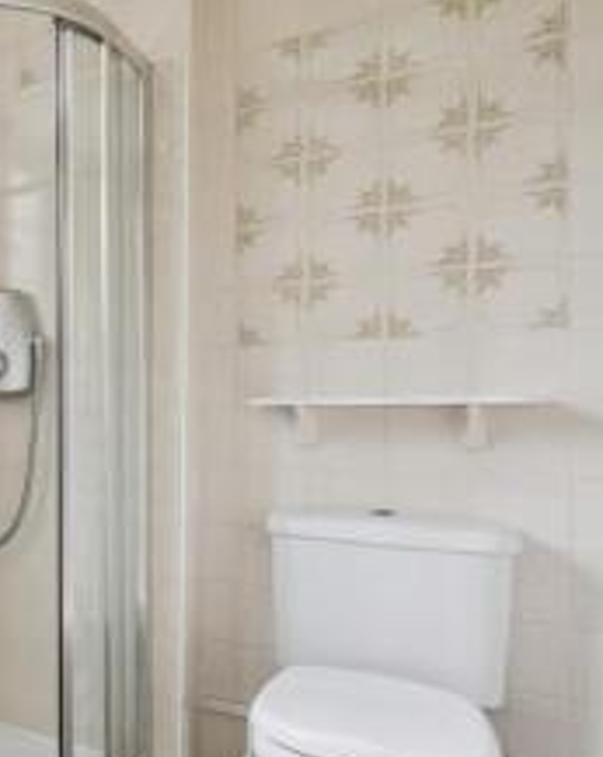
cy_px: 438
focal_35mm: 33
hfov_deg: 31.9
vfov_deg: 54.0
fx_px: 738
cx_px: -209
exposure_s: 1/4
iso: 320
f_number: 8
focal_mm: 16
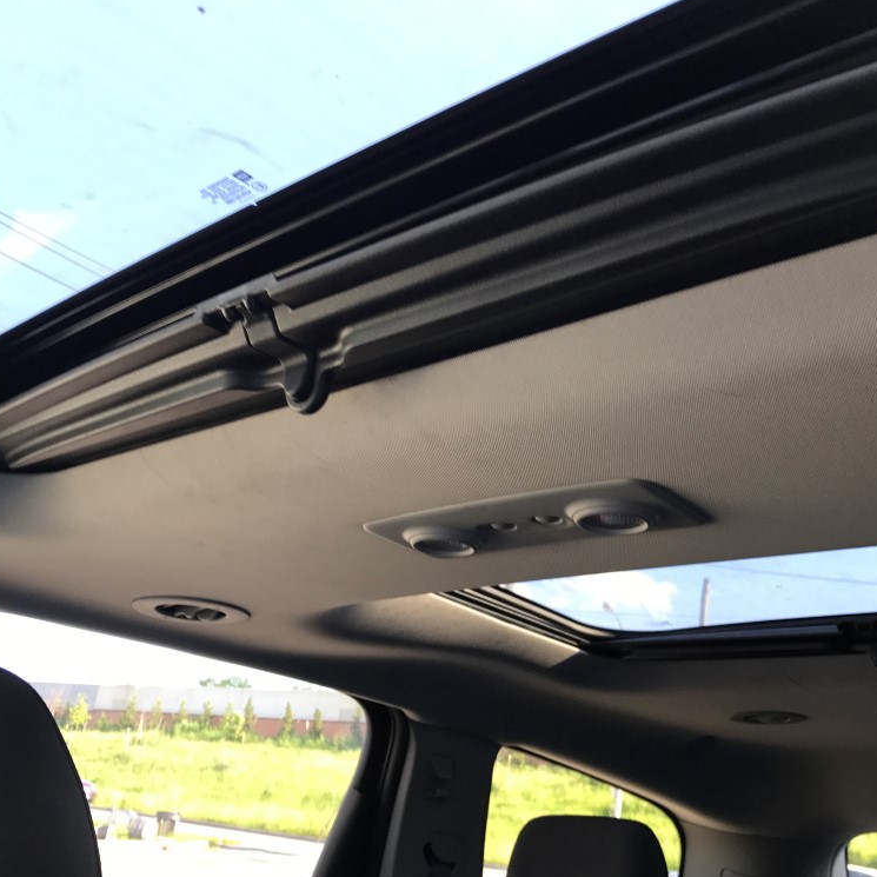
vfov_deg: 48.5
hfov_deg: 48.3
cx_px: 498
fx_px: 975
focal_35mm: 34
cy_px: 440
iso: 32
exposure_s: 1/45
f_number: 1.8
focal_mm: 3.99
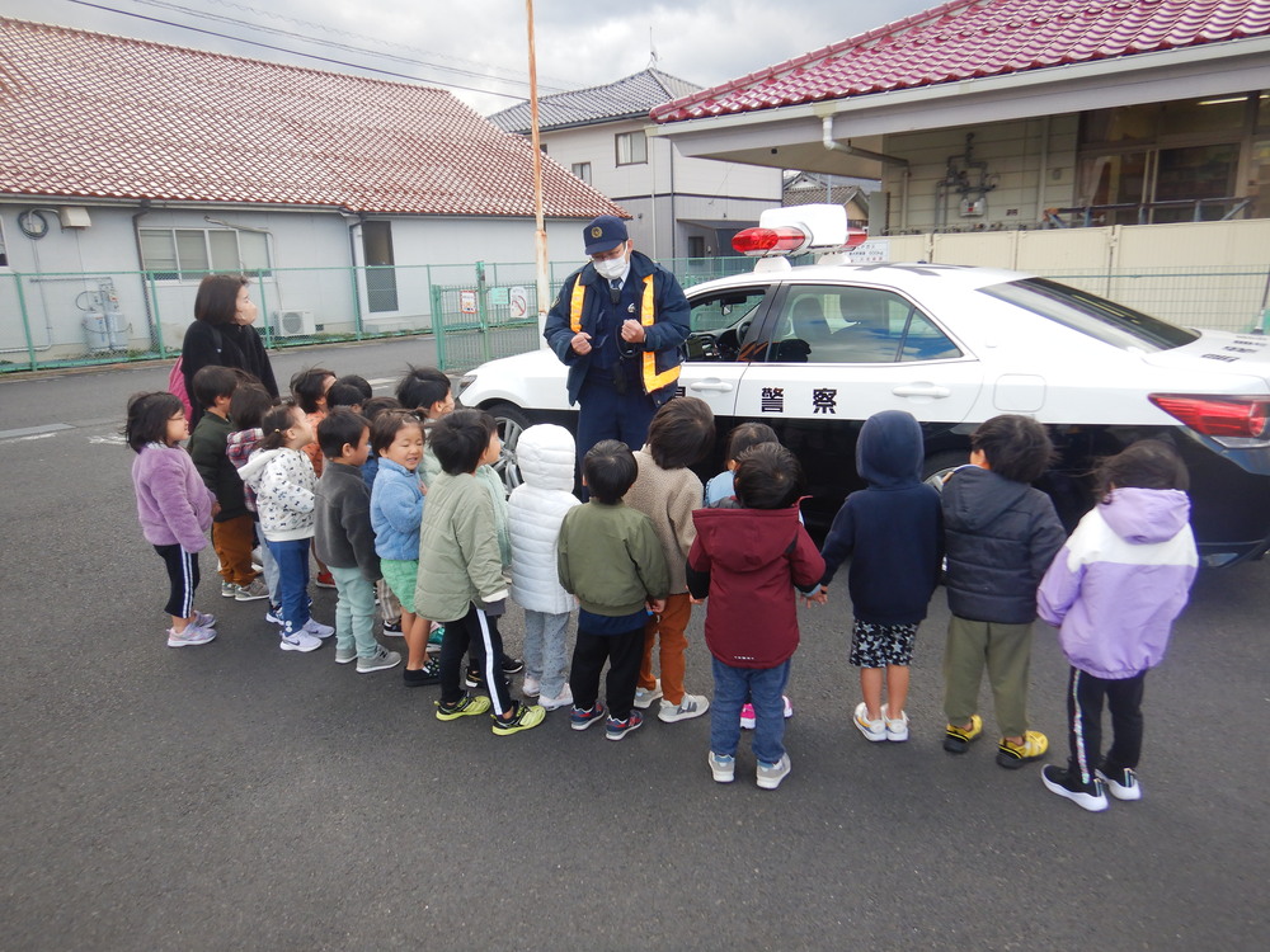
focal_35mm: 24
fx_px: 881
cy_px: 476
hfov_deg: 71.6
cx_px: 635
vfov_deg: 56.8
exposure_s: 1/320
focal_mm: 4.3
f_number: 2.8
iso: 125
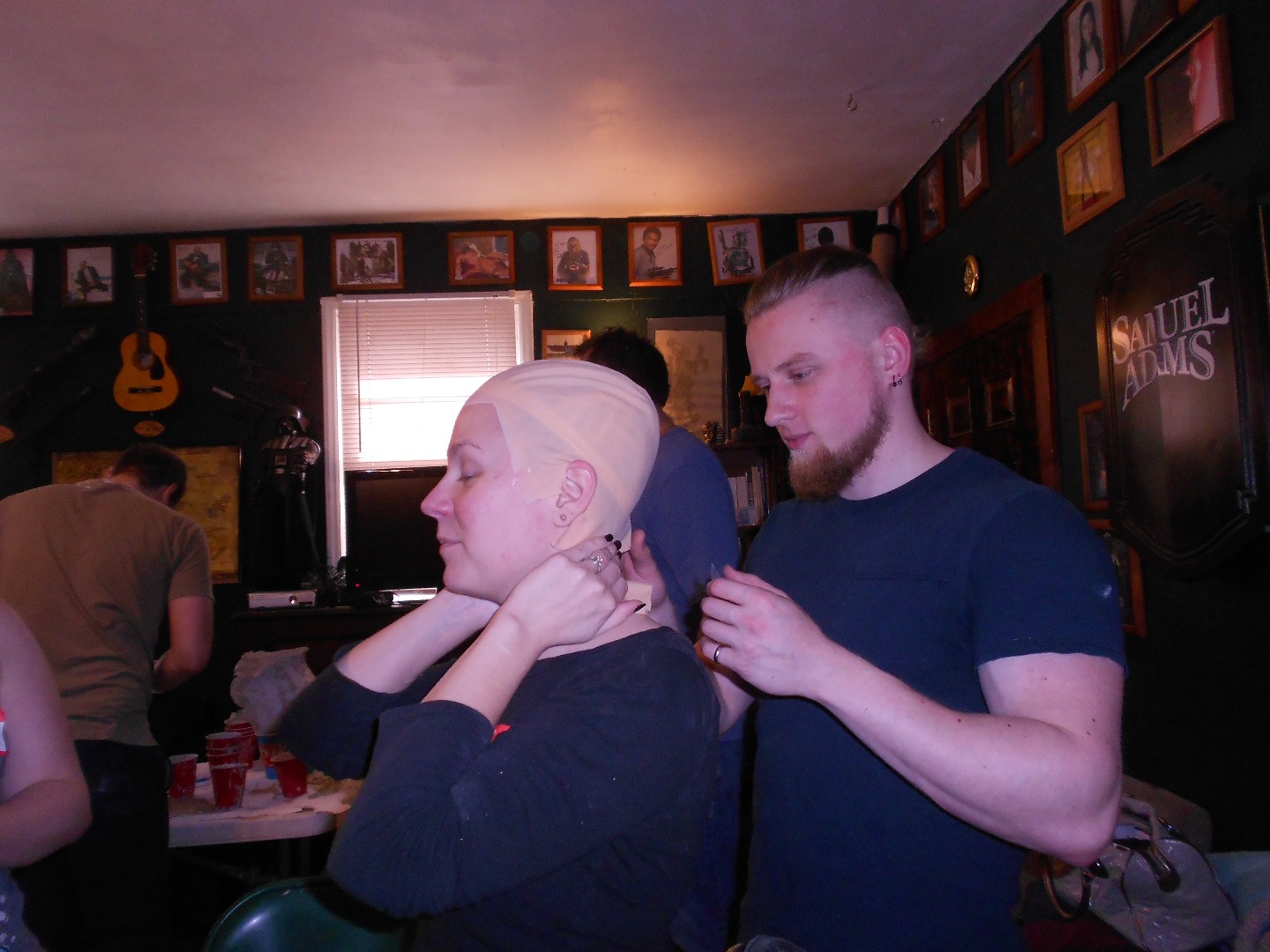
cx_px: 635
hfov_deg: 67.3
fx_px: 954
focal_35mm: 26
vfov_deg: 53.1
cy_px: 476
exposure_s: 1/25
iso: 200
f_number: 3.2
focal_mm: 4.6
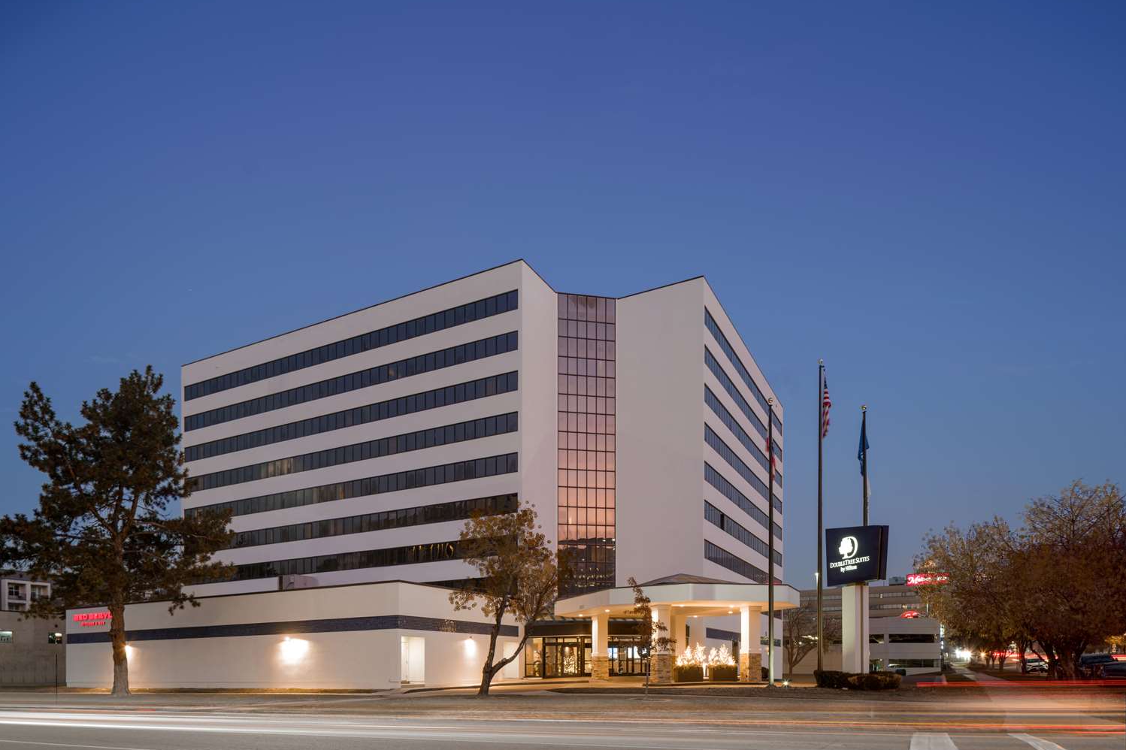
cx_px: 563
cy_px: 390
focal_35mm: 25
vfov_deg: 51.3
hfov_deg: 71.5
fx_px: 782
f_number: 11
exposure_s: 8
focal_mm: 30.2
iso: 100
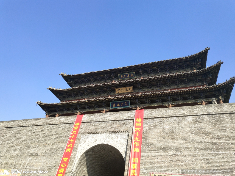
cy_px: 88
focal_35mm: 30
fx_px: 204
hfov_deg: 60.0
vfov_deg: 46.8
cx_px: 118
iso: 50
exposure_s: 1/1432
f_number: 1.8
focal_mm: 3.95
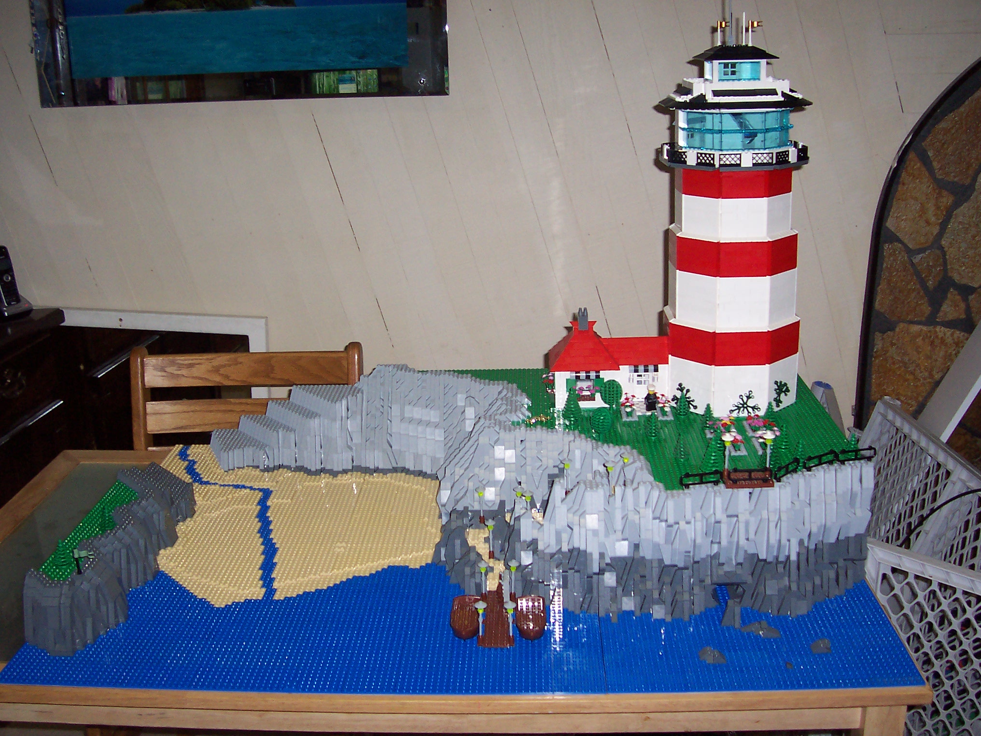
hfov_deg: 50.1
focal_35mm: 37
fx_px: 1049
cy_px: 368
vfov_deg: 38.7
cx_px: 490
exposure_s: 1/60
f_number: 2.8
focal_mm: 5.6
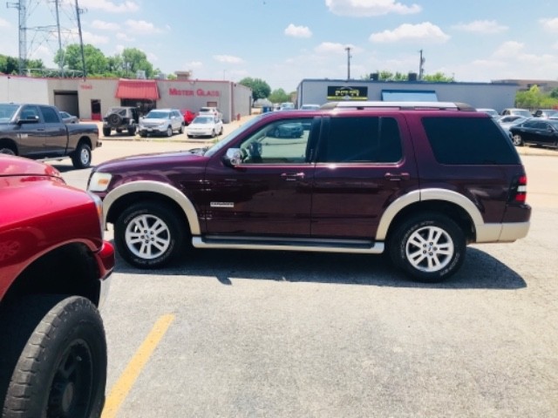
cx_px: 279
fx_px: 451
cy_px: 209
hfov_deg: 63.4
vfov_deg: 49.7
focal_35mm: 28
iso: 20
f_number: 1.8
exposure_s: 1/2179
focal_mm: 3.99
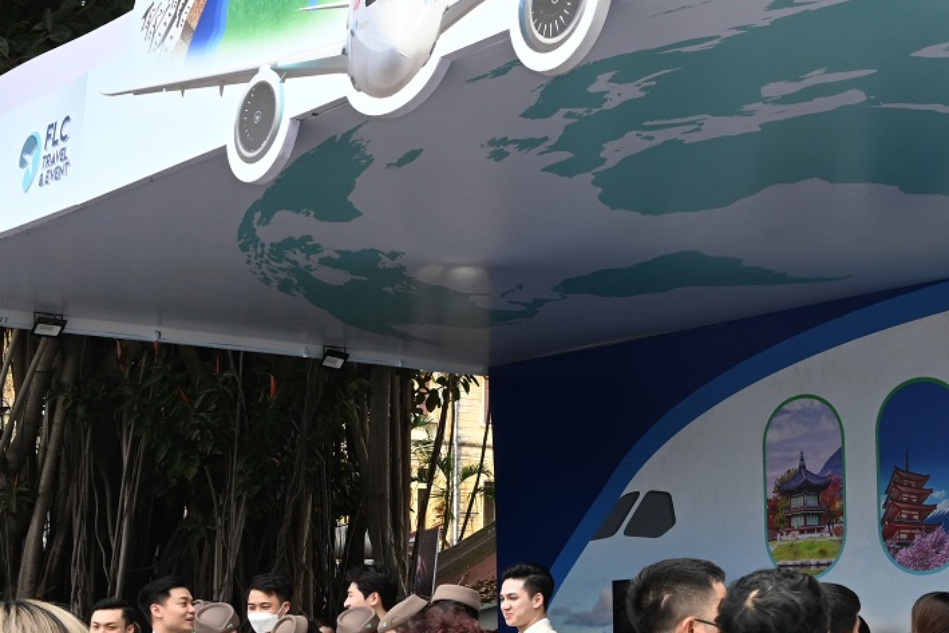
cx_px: 1061
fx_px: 1714
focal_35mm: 65
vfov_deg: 20.8
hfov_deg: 28.0
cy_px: 435
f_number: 11
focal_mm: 24
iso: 400
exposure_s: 1/125
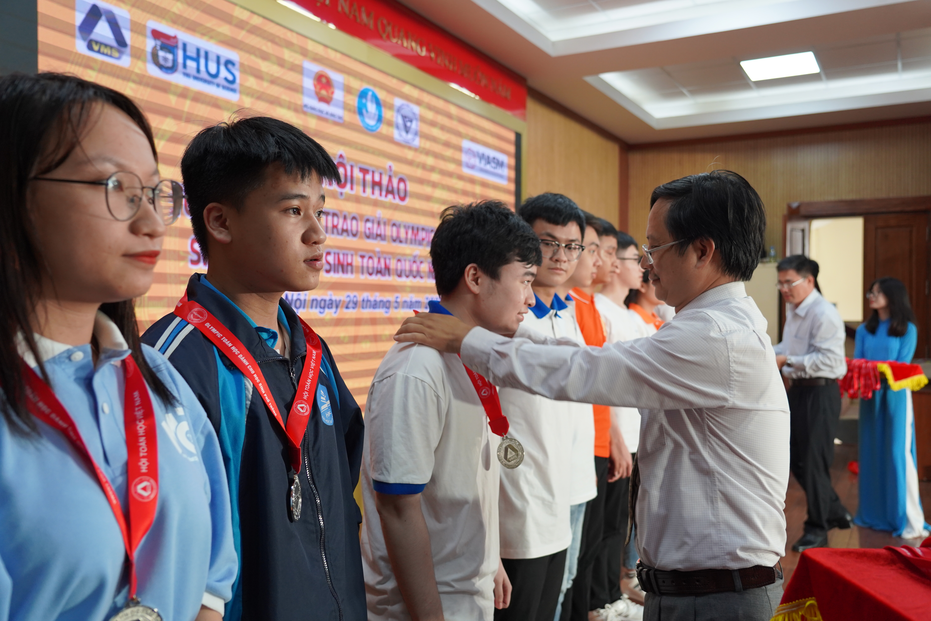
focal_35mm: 30
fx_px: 776
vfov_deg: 43.6
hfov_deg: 61.9
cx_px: 466
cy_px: 310
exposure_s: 1/160
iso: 1250
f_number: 4
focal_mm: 30
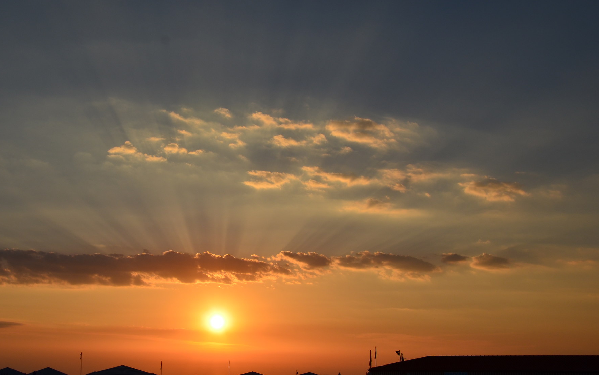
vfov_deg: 25.0
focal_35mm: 52
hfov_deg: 38.7
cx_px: 208
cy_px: 195
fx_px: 844
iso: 100
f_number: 11
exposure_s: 1/500
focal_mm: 25
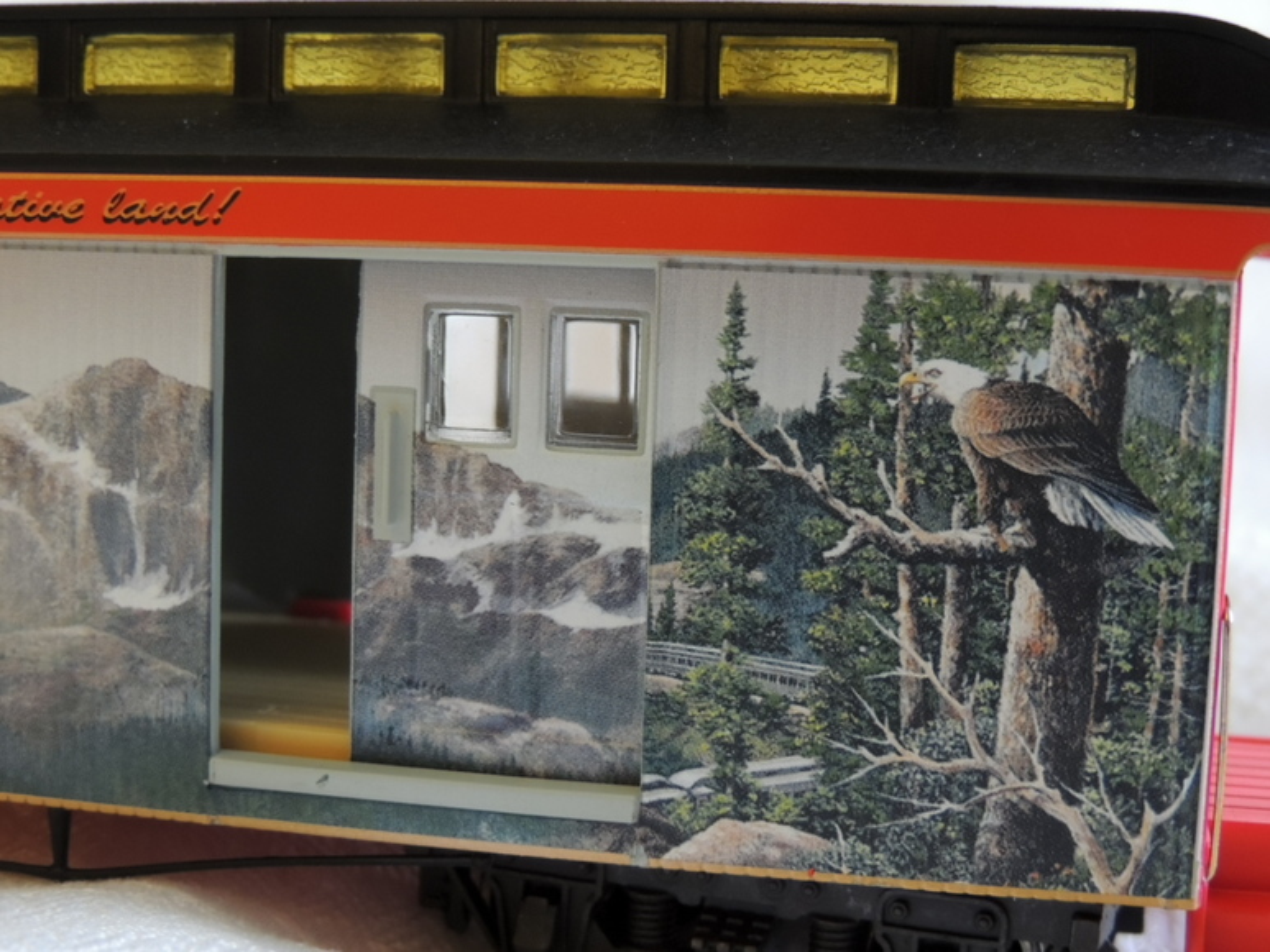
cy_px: 476
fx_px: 2018
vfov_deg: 26.6
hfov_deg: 34.9
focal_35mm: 55
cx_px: 635
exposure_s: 1/15
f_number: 3.7
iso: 1400
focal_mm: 9.8
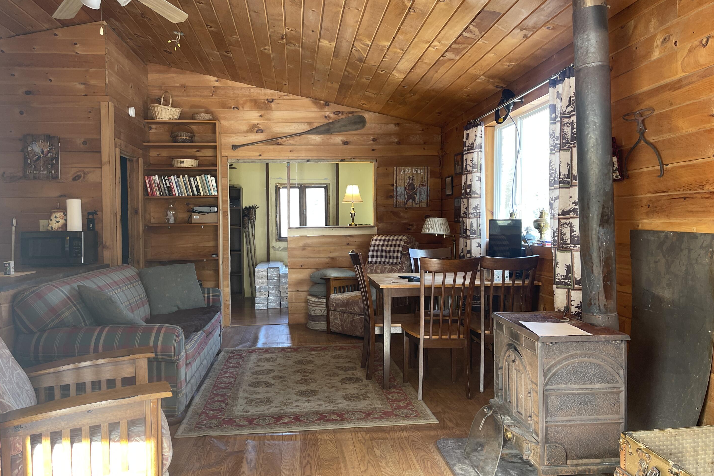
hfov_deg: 67.4
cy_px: 244
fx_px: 535
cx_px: 345
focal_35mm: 27
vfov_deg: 47.9
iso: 80
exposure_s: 1/60
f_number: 1.6
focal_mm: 5.1
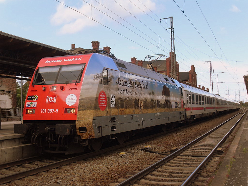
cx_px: 124
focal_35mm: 50
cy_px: 93
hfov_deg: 38.2
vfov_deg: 29.1
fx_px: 358
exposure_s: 1/90
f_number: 8.4
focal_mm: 8.4
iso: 80
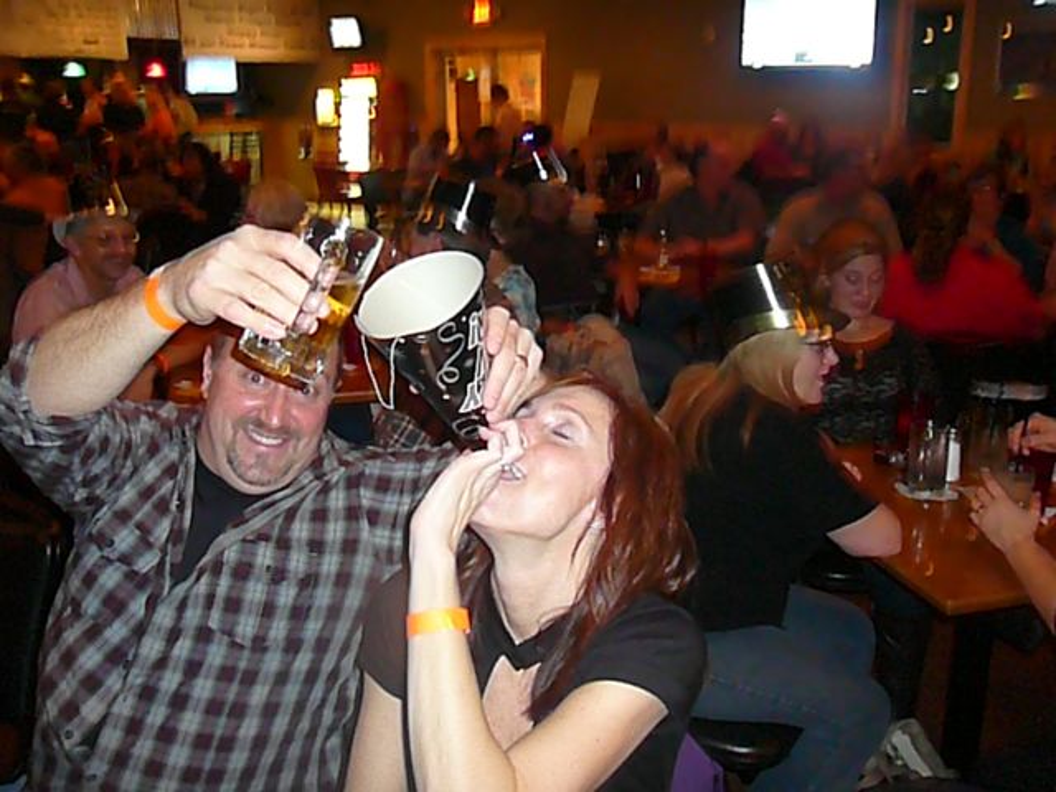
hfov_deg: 52.6
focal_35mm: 35
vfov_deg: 40.7
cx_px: 528
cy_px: 396
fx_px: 1068
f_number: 2.8
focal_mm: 5.2
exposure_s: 1/13
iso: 800
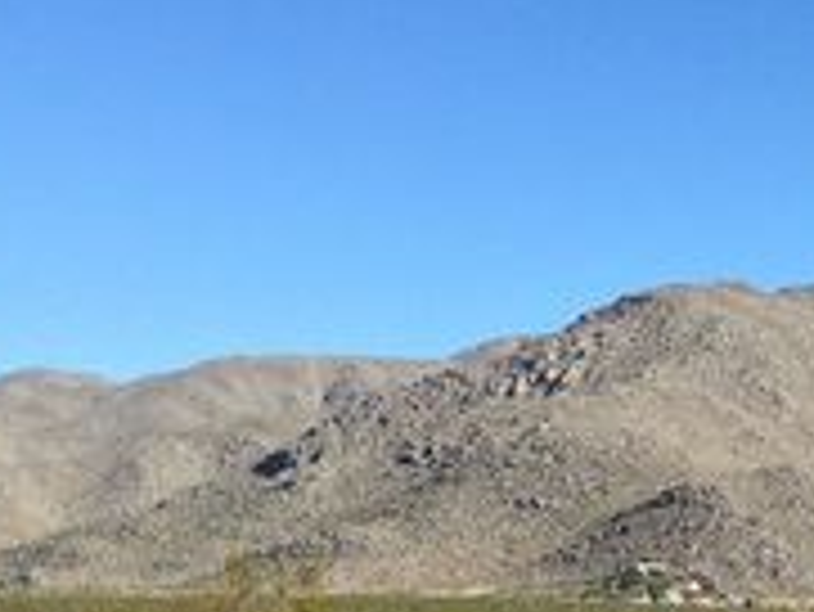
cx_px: 989
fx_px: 2141
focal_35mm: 91
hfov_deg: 20.1
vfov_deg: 16.0
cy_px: 592
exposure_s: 1/1106
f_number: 2.4
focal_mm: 4.12
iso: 50
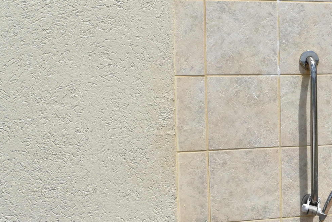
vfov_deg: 16.6
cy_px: 160
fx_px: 756
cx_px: 383
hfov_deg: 23.0
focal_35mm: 82
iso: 100
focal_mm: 18
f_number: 14
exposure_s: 1/200
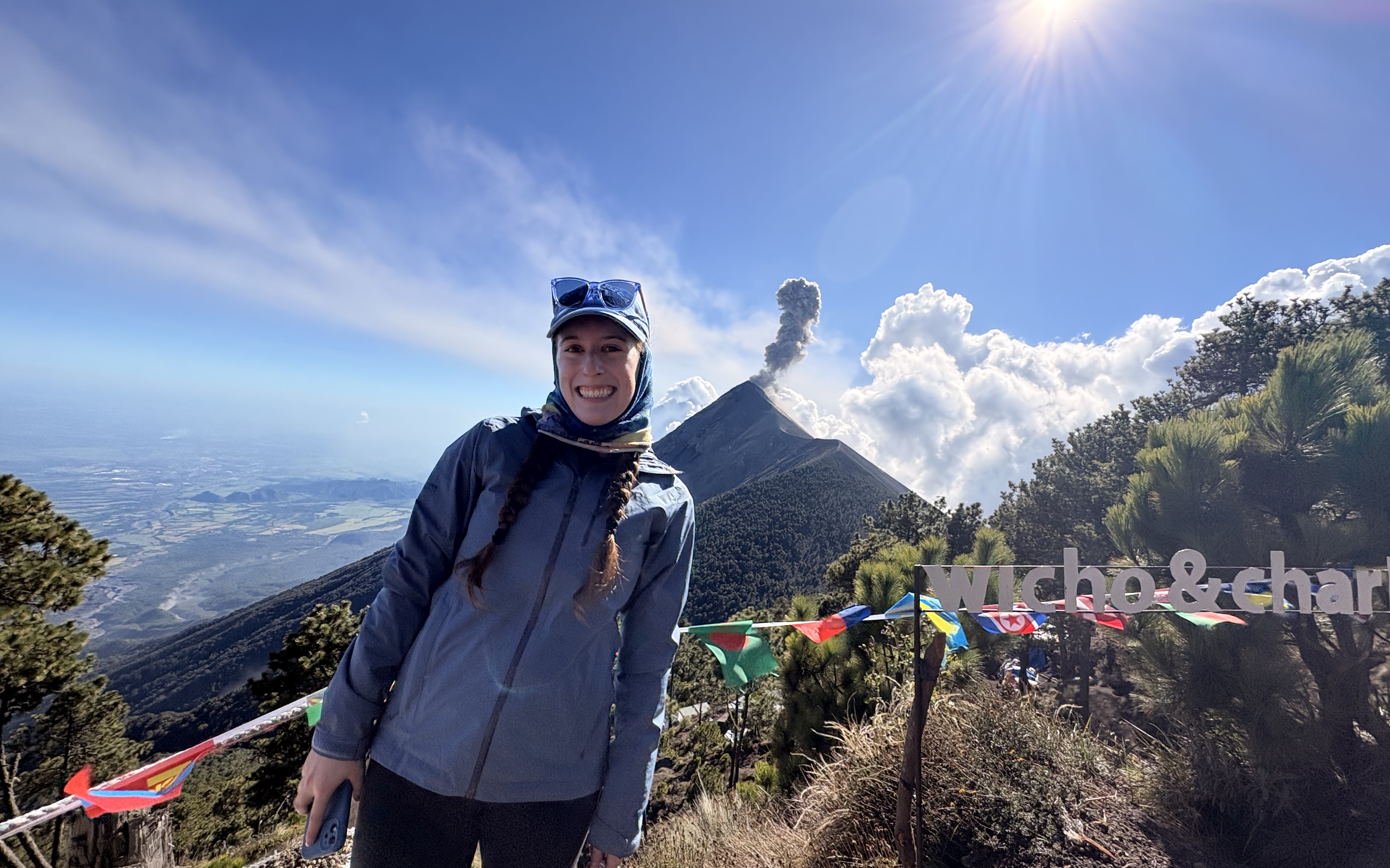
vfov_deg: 74.8
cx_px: 693
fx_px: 568
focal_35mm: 15
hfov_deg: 101.5
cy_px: 447
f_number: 2.2
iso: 50
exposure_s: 1/2415
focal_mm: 2.22
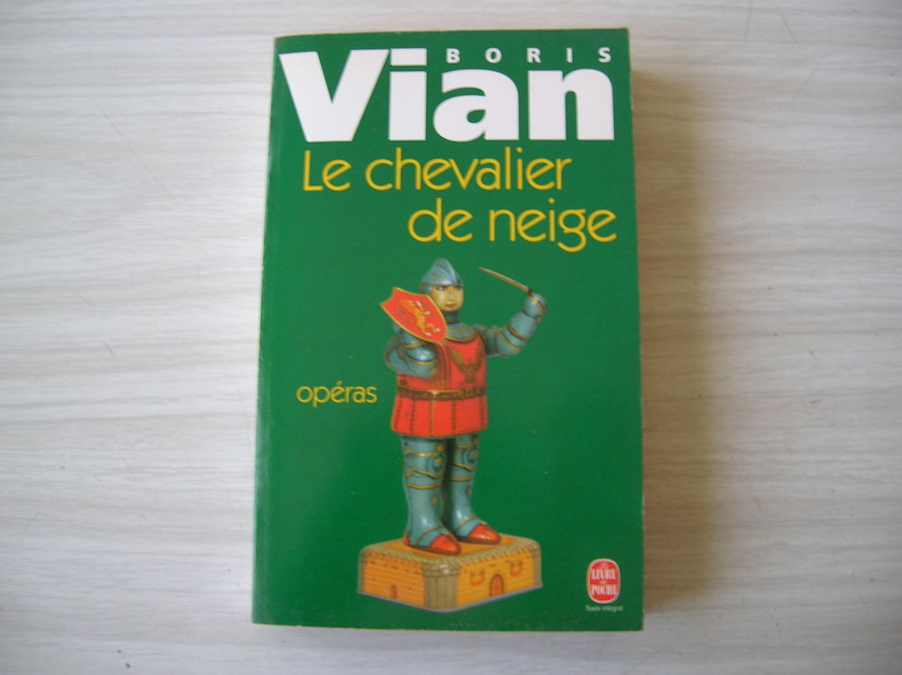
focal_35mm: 34
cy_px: 338
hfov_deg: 54.0
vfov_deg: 41.7
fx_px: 885
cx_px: 451
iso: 50
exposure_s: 1/8.4
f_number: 2.9
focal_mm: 5.7
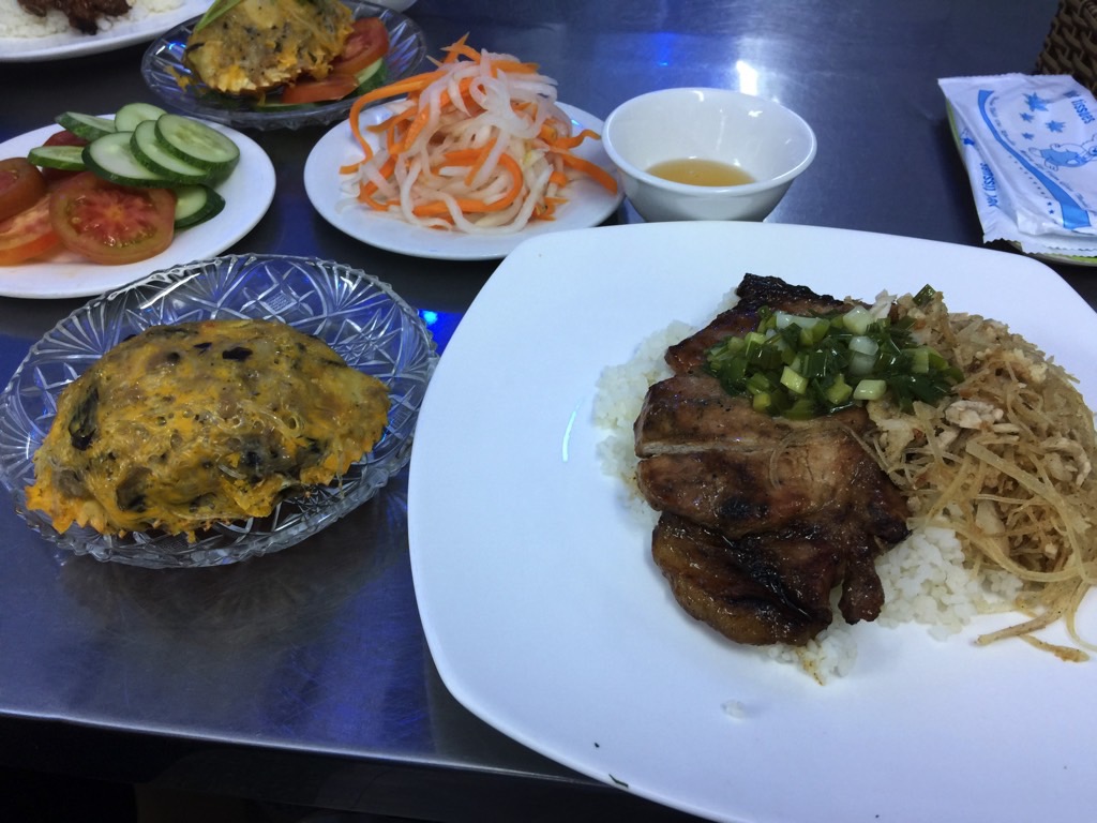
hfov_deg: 61.7
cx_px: 548
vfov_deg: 48.2
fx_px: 919
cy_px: 412
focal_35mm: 29
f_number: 2.2
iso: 40
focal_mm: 4.15
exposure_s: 1/17
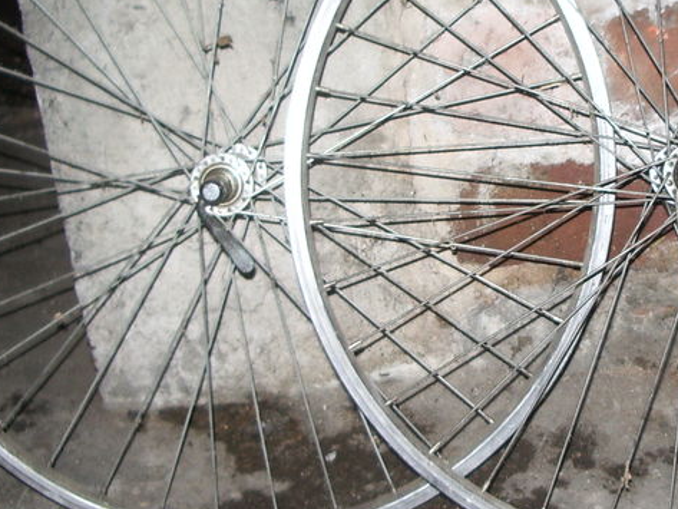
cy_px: 248
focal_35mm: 74
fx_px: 1450
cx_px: 513
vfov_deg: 19.9
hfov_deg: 26.0
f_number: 2.6
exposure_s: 1/40
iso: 100
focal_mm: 5.8
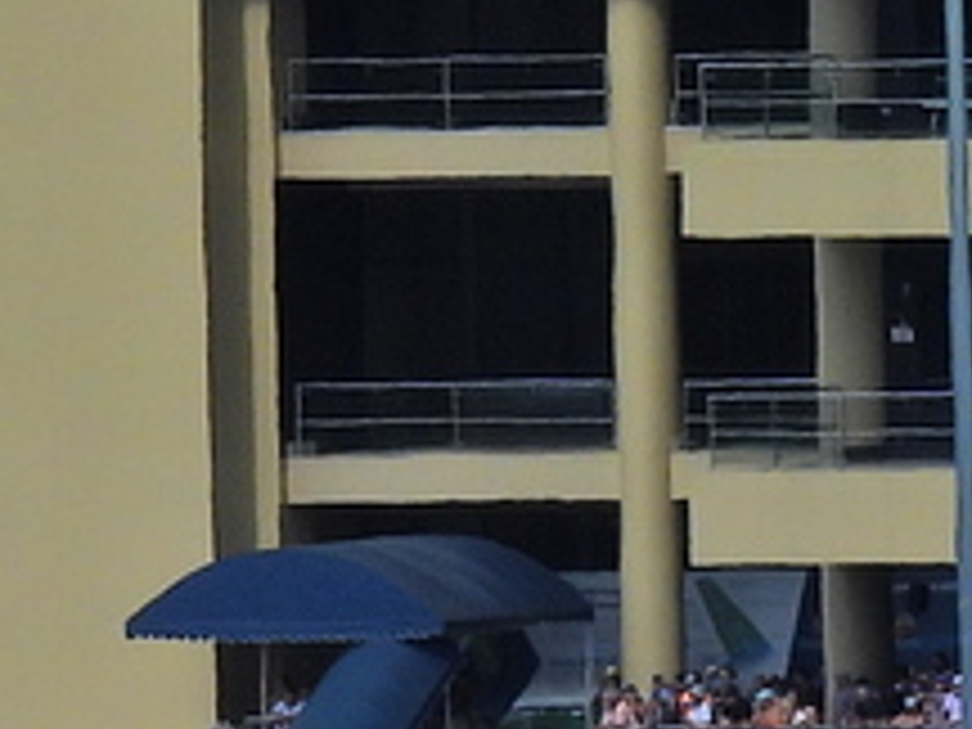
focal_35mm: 2367
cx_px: 135
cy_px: -4
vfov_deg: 0.6
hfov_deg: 0.8
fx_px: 66464
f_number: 5
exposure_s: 1/1600
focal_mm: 71.4
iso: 100
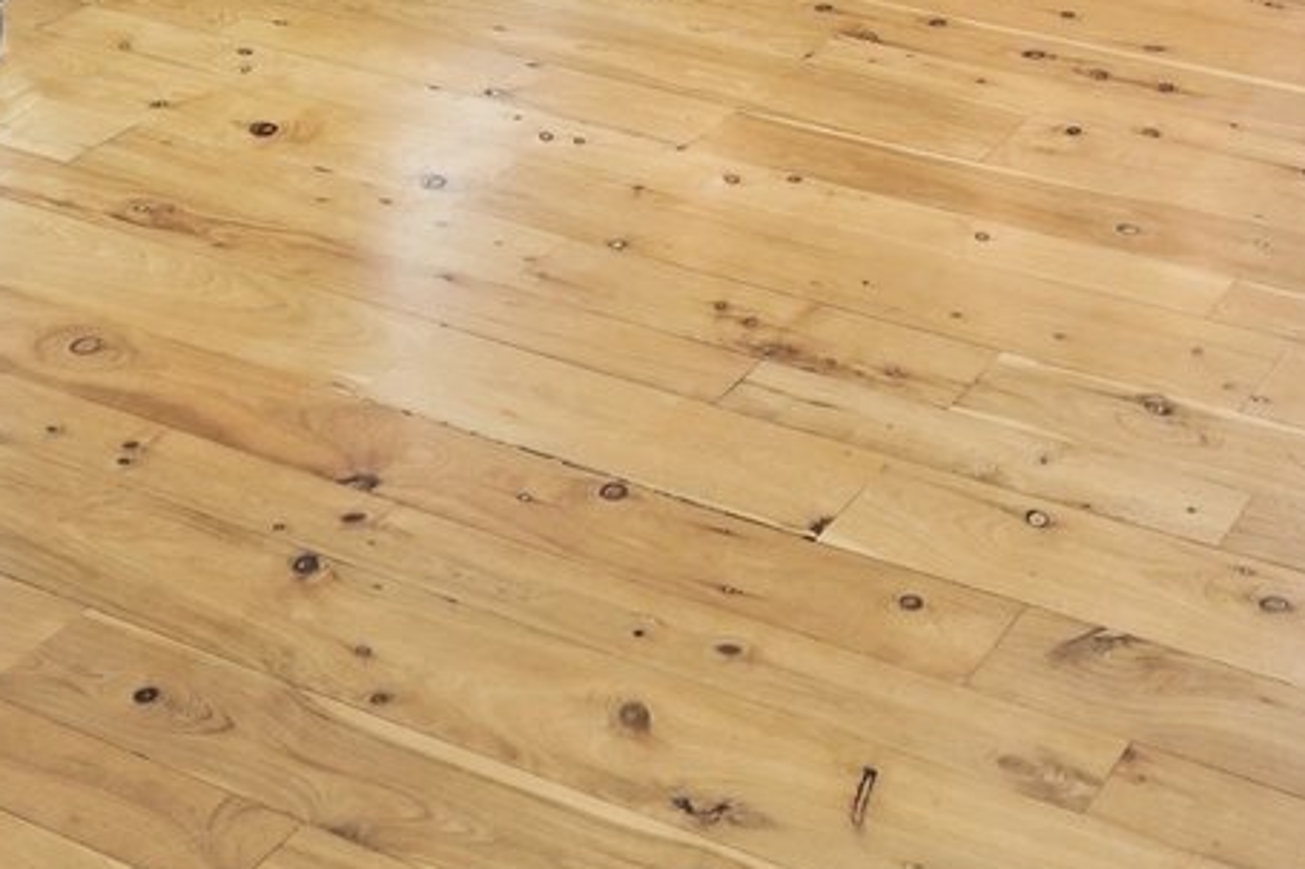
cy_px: -1043
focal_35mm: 72
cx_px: 1159
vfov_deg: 14.4
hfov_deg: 27.2
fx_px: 2609
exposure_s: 1/13
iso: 800
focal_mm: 16
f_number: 8
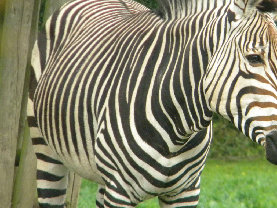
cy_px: 112
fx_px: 5137
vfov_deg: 2.3
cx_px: 178
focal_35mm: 642
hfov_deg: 3.1
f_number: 5.4
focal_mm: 75
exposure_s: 1/282
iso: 666
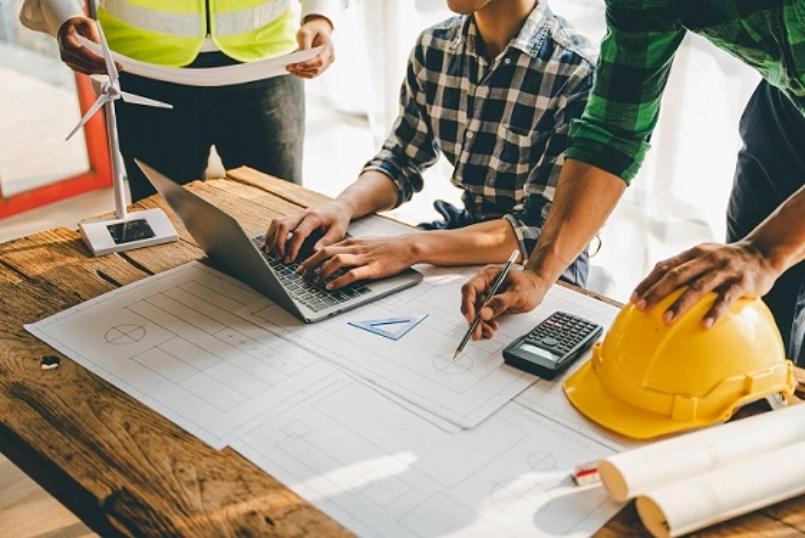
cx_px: 402
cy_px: 269
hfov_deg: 45.9
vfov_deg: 31.6
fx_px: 951
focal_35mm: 42
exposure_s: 1/250
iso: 250
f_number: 2.8
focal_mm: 42.5
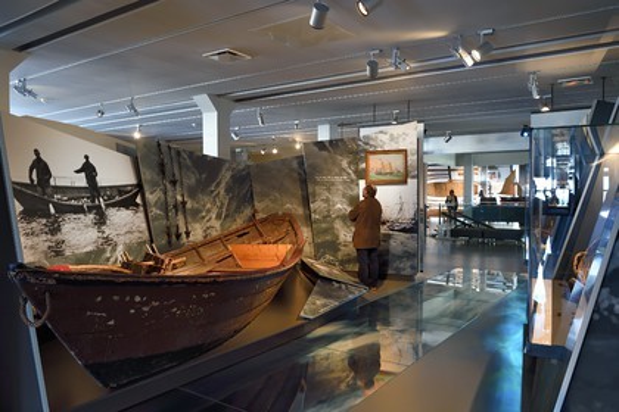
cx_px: 310
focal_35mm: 29
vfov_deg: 45.0
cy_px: 206
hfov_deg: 63.7
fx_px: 499
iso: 1600
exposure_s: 1/15
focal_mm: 29
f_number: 5.6
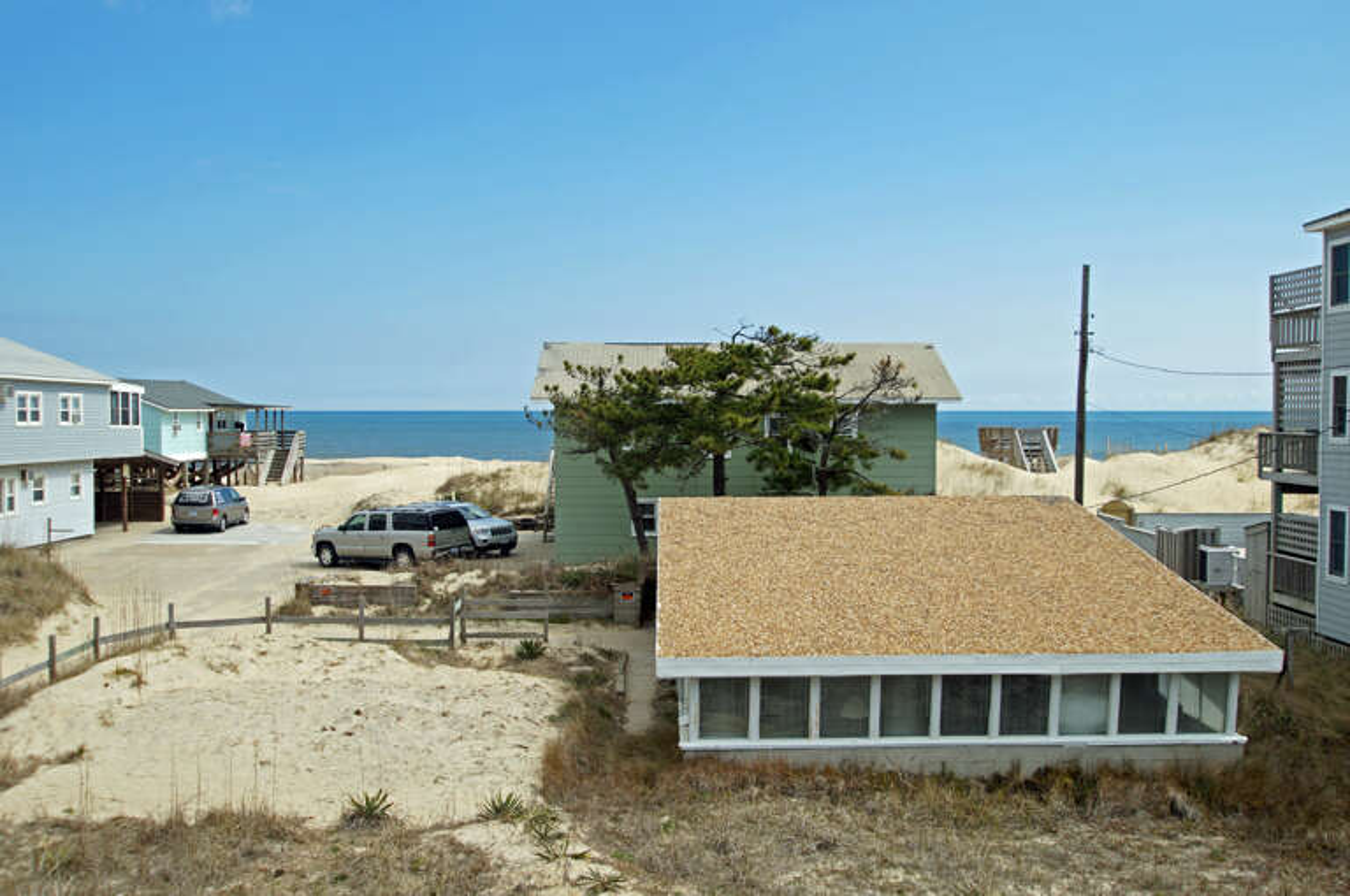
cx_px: 675
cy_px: 448
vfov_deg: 36.8
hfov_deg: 53.2
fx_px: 1348
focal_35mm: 36
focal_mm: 24
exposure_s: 1/250
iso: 100
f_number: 9
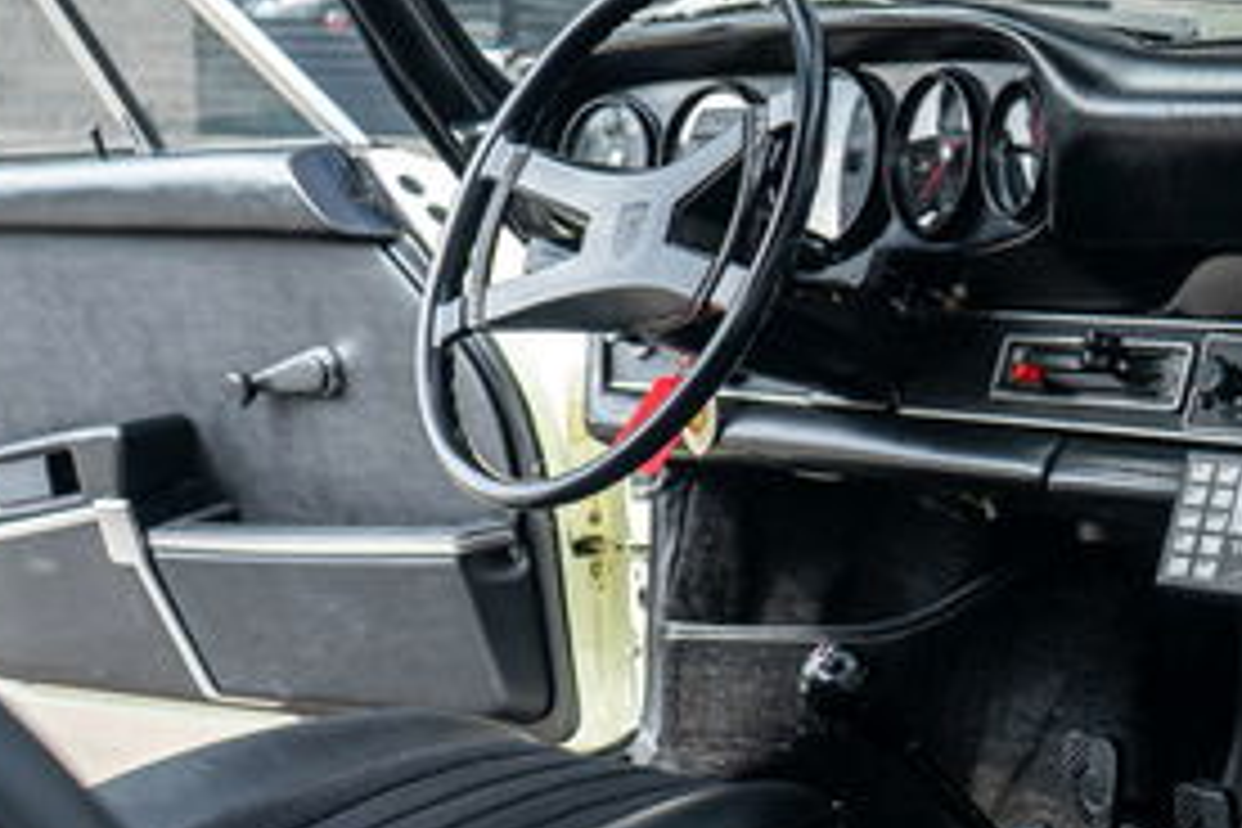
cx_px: 1228
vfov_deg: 17.5
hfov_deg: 24.8
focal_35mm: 78
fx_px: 2691
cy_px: 490
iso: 50
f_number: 3.5
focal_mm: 28
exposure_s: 1/60
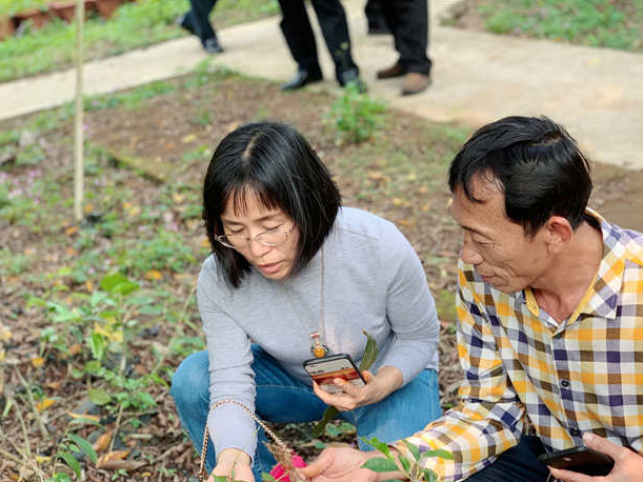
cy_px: 290
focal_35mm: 63
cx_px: 337
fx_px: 1170
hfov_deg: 30.7
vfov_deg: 23.2
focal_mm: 6
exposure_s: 1/122
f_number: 2.4
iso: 25
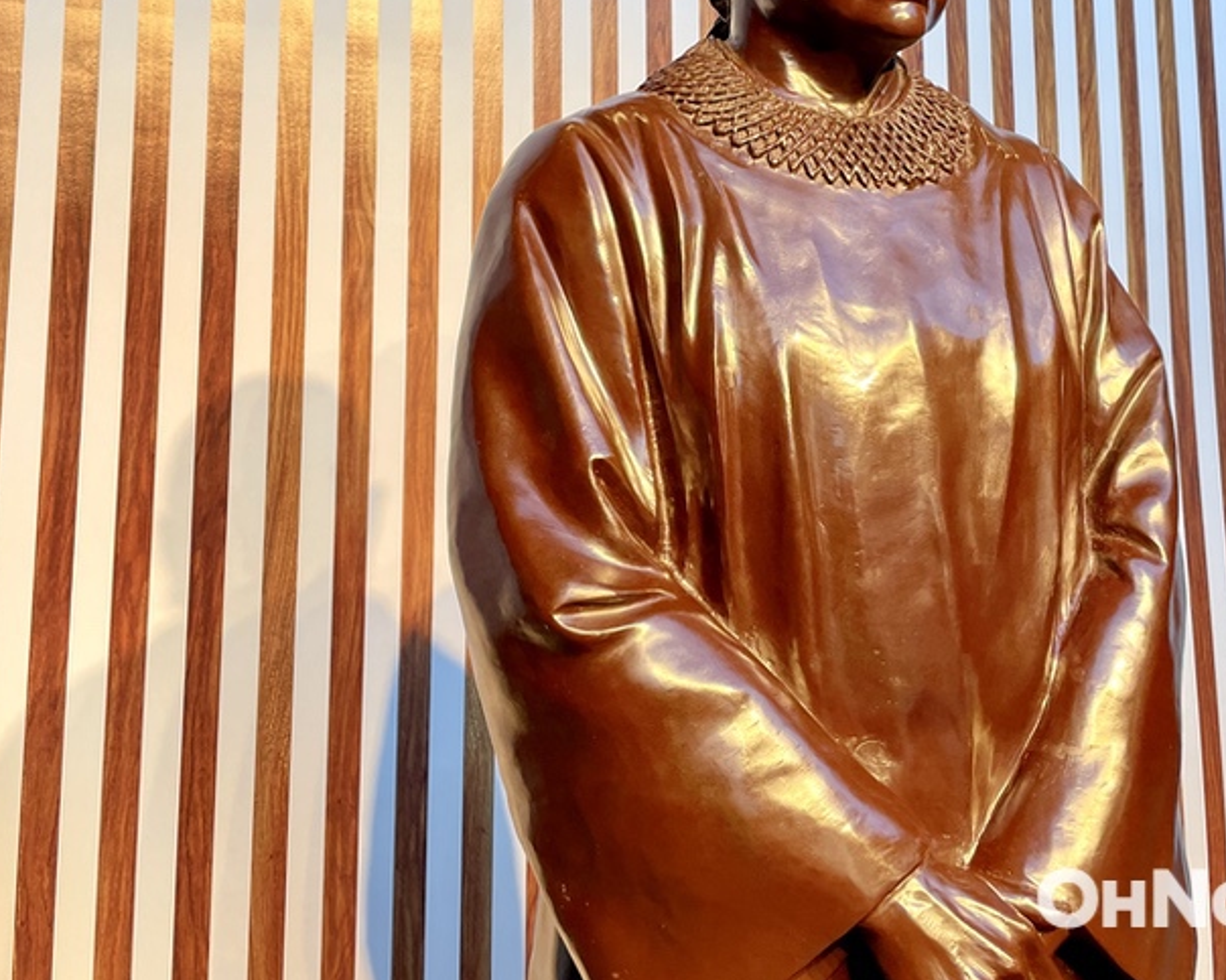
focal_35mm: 42
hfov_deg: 43.5
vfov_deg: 34.8
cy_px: 227
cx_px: 759
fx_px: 1524
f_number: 1.6
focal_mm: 4.2
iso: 40
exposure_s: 1/120
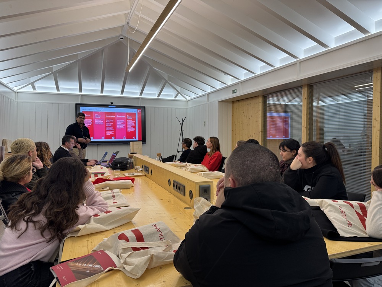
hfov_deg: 71.6
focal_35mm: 24
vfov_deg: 56.8
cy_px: 144
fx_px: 265
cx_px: 191
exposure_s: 1/100
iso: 160
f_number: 1.78
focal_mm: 6.76
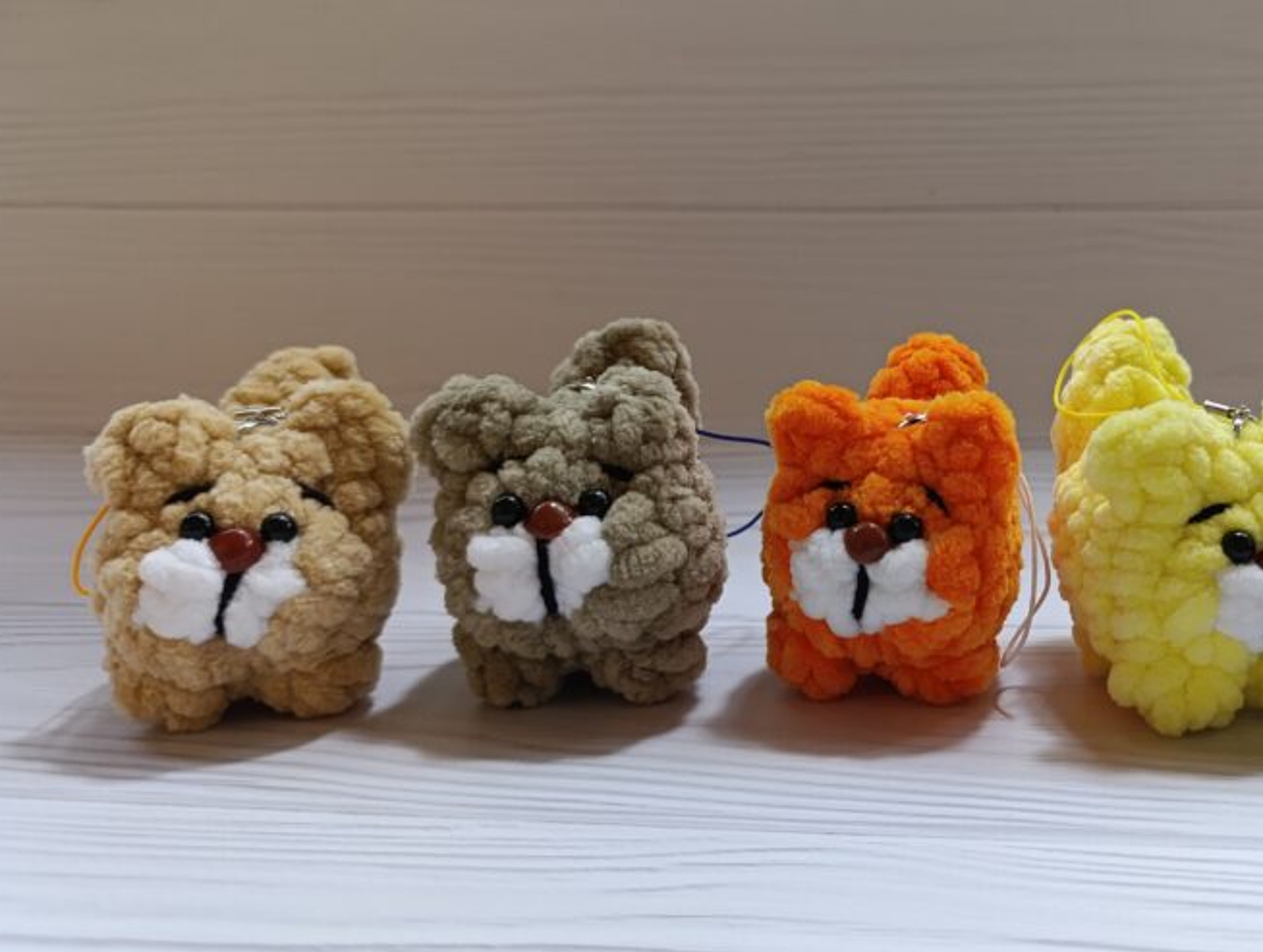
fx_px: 1316
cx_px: 944
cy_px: 403
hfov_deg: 49.3
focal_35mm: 36
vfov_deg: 39.7
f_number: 1.6
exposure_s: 1/100
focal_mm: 6.14
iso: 1000
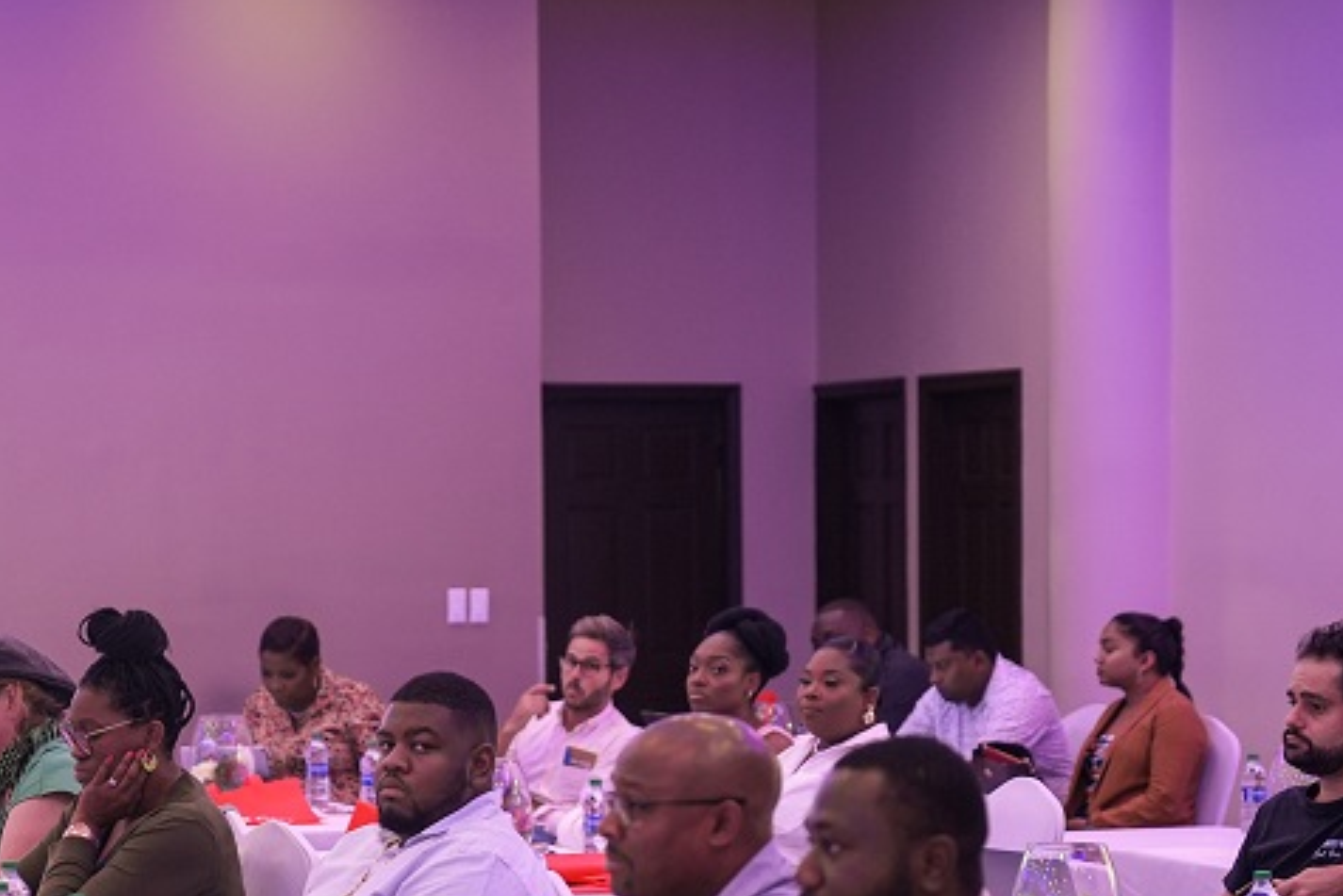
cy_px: 704
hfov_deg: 17.3
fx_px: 4403
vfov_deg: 11.6
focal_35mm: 118
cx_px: 560
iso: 2000
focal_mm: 70
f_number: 2.8
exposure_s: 1/50
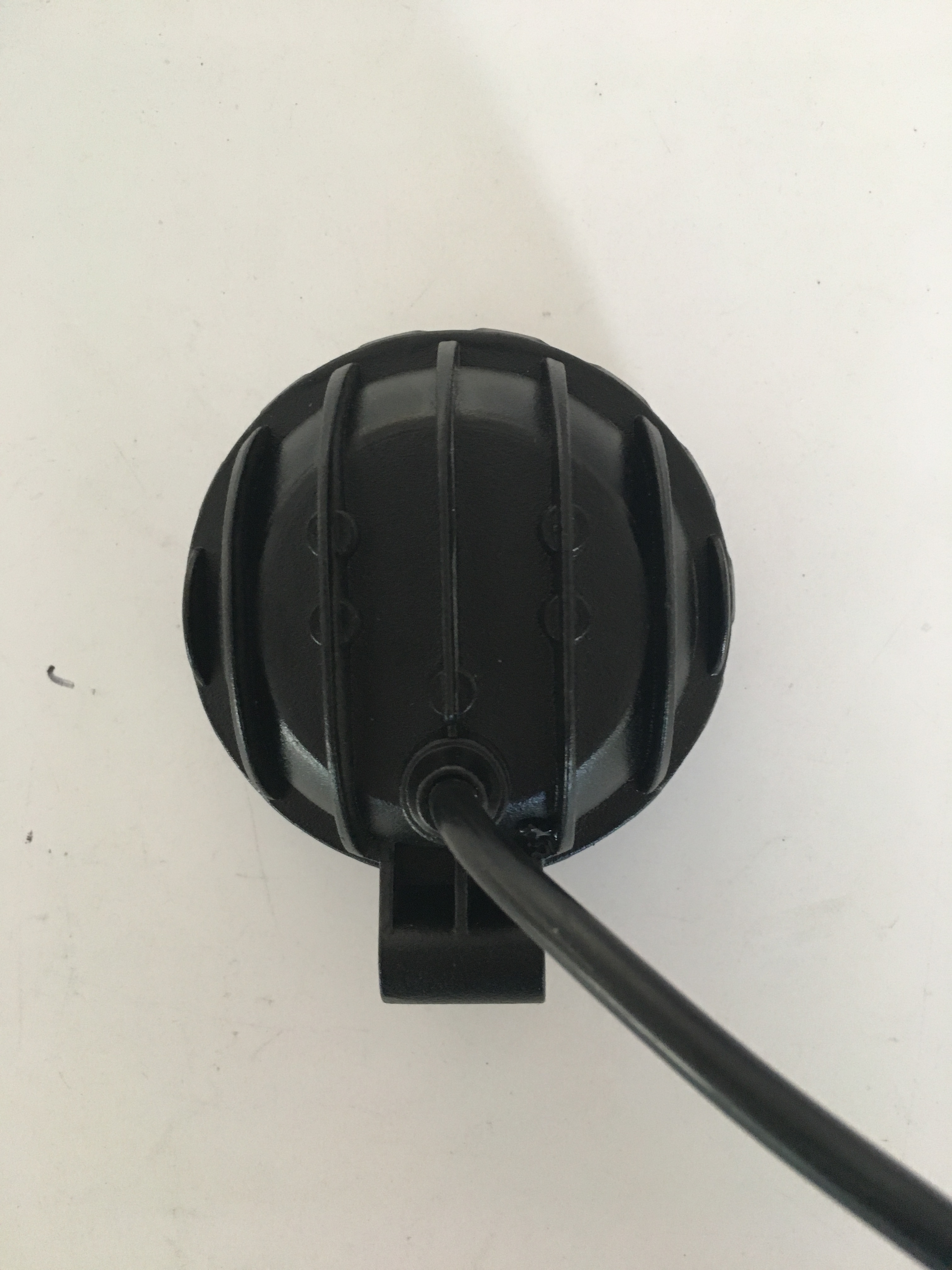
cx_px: 476
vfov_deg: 61.7
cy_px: 635
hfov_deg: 48.2
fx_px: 1063
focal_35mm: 29
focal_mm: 4.15
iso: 160
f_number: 2.2
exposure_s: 1/33
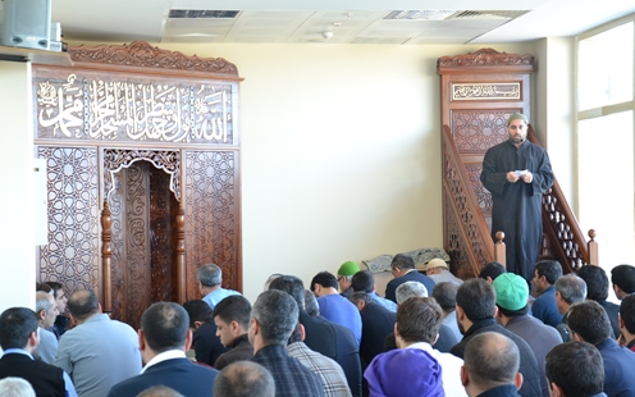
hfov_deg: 26.8
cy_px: 200
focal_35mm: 77
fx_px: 1333
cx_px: 319
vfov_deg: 16.9
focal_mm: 50
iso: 400
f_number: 5
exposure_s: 1/25
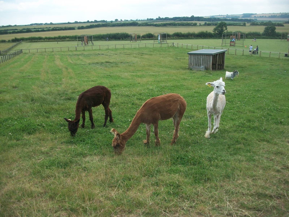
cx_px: 144
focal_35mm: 32
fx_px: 267
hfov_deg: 56.8
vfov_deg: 44.2
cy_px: 108
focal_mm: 5.7
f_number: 2.9
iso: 80
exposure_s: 1/640
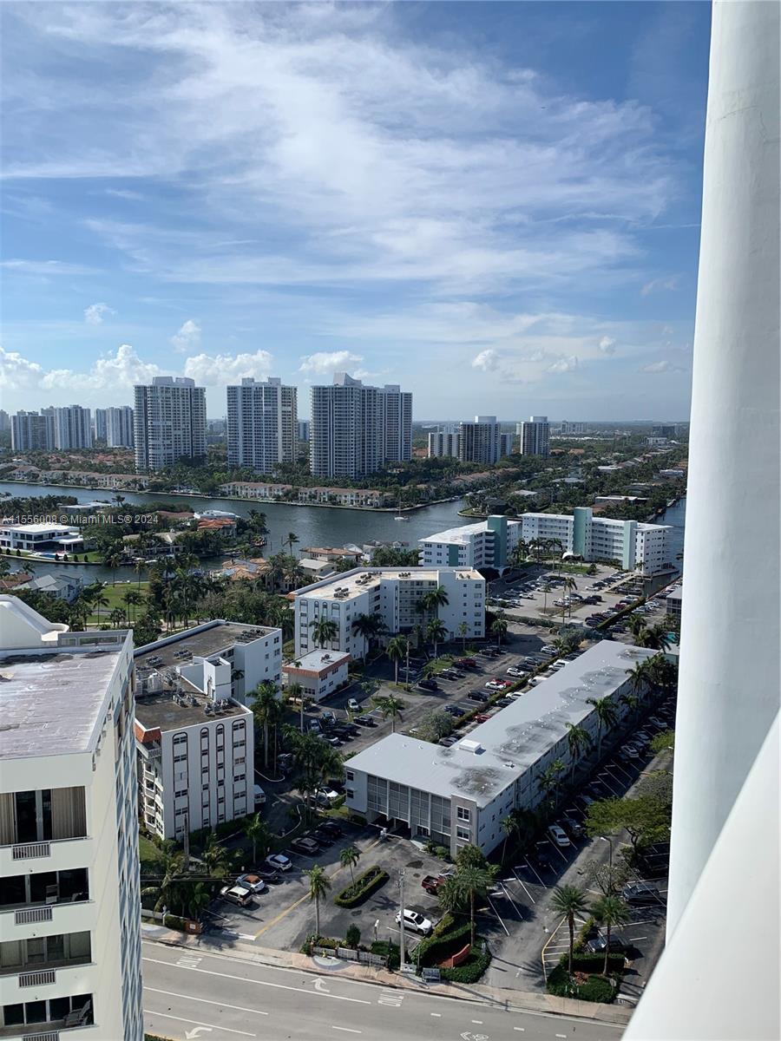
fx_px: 782
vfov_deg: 67.3
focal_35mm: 26
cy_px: 520
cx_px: 390
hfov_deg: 53.1
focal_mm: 4.25
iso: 25
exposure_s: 1/3401
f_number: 1.8
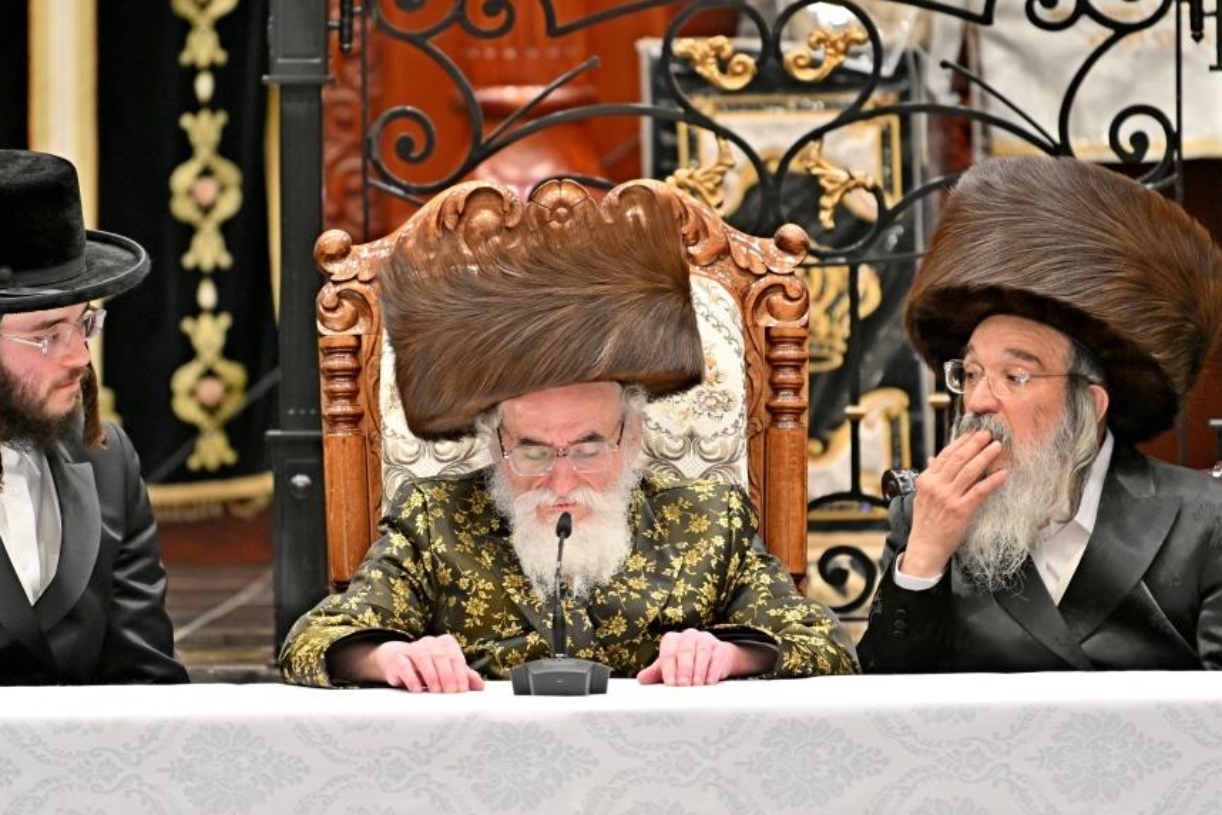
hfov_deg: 5.8
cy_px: 409
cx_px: 511
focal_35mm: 358
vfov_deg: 3.8
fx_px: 12151
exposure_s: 1/200
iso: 200
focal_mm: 200
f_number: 2.8
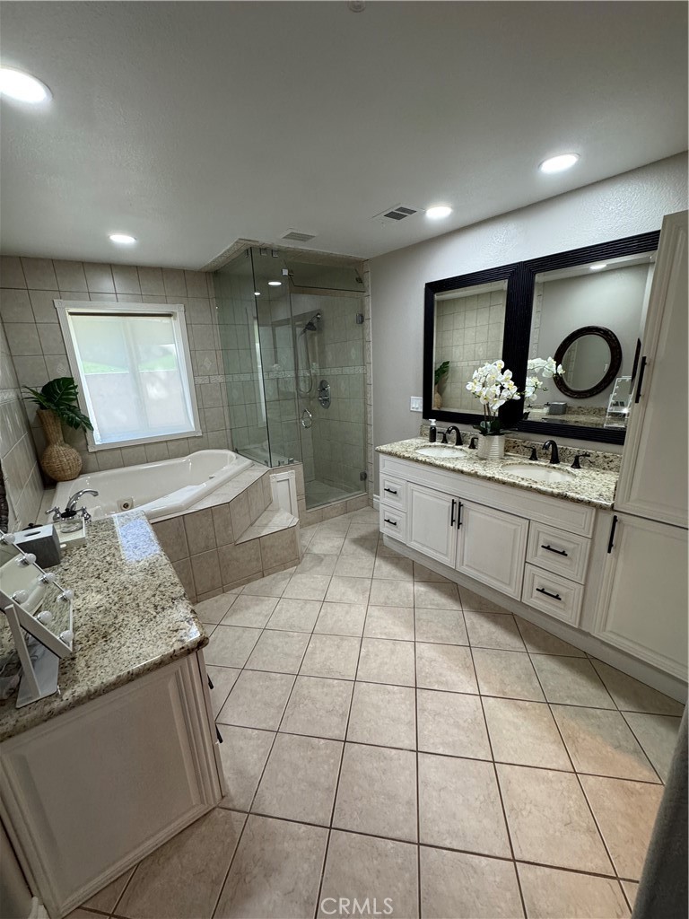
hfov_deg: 85.7
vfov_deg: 102.1
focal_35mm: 14
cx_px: 344
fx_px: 372
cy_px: 460
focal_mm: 2.22
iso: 250
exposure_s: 1/120
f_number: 2.2
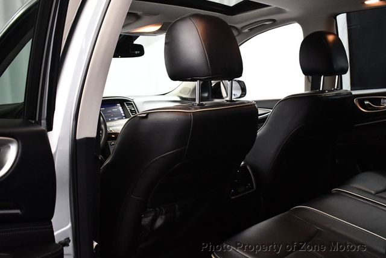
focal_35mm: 36
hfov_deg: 53.1
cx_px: 193
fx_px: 386
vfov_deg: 36.9
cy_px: 129
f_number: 3.5
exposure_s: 1/125
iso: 3200
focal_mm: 18
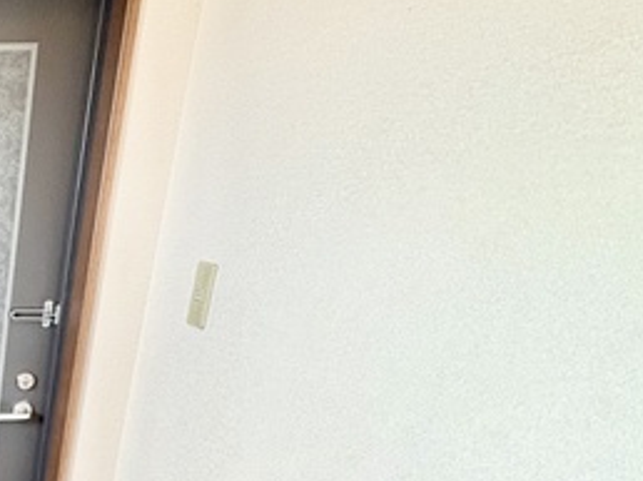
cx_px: -177
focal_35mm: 38
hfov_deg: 35.2
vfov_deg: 33.4
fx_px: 705
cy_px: 515
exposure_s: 1/60
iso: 160
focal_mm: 2.22
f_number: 2.2
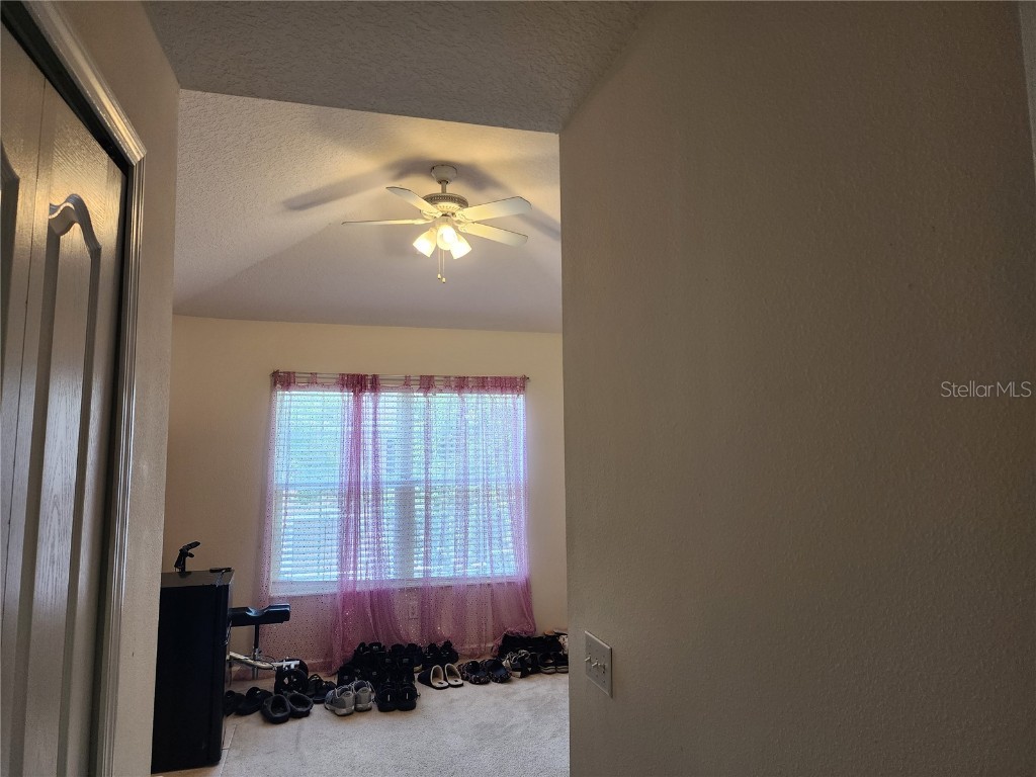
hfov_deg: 73.9
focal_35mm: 23
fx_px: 688
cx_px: 518
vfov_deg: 58.9
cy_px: 388
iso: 125
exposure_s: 1/120
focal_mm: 6.4
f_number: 1.8
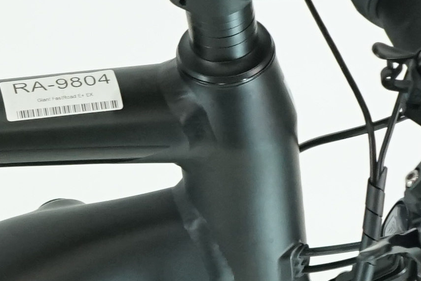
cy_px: 182
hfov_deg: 8.3
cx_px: -510
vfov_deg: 5.9
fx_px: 2713
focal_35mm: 232
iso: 1600
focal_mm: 33
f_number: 5
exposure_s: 1/200
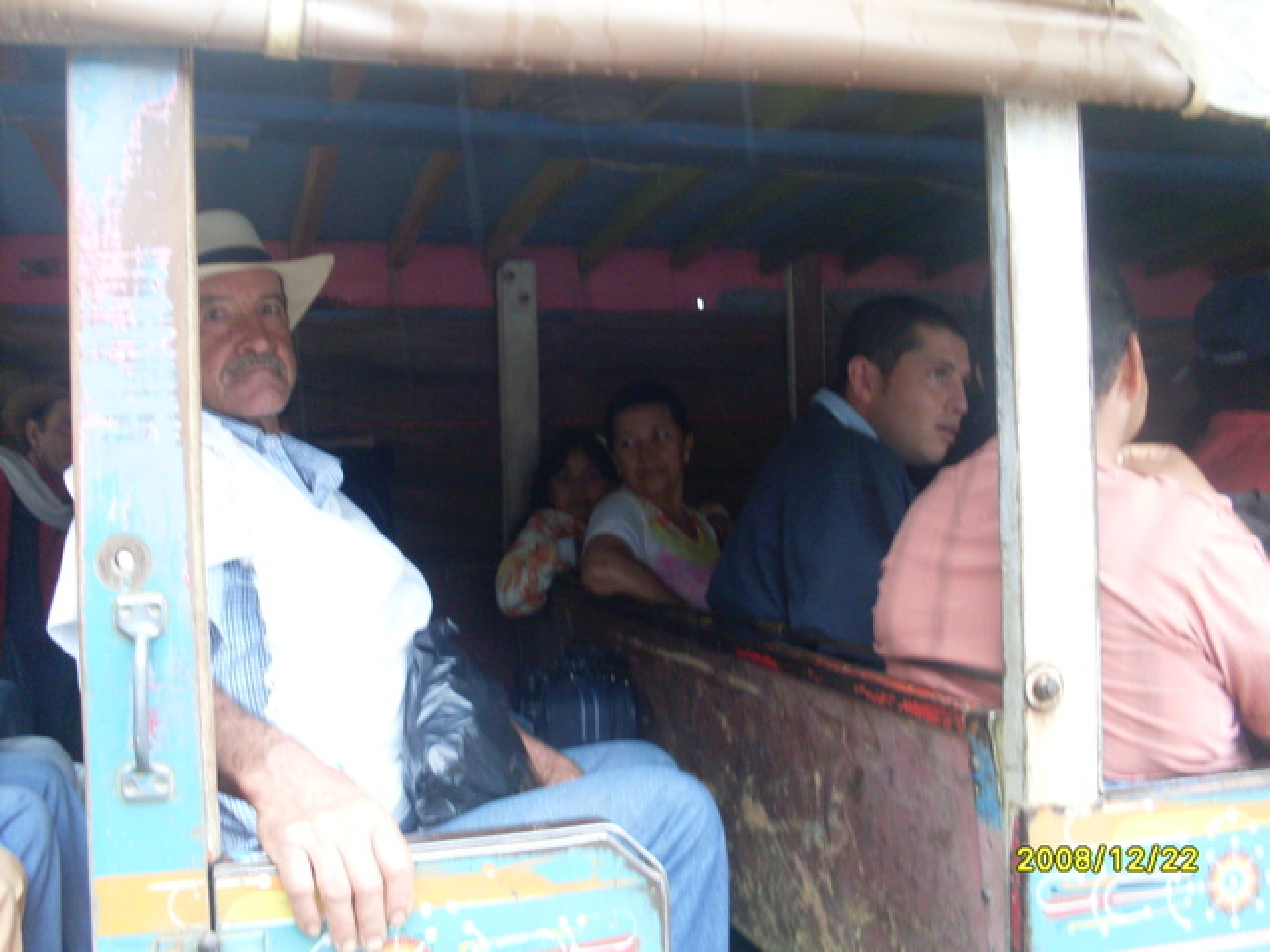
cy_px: 476
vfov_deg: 37.7
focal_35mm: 38
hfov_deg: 49.0
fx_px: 1394
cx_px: 635
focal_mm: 6.3
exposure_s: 1/45
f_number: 2.8
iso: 160
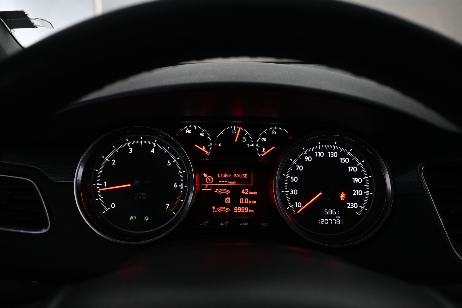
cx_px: 231
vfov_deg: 41.7
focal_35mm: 32
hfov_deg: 59.5
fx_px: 404
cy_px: 154
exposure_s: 1/80
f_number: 4.5
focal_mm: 21
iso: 800
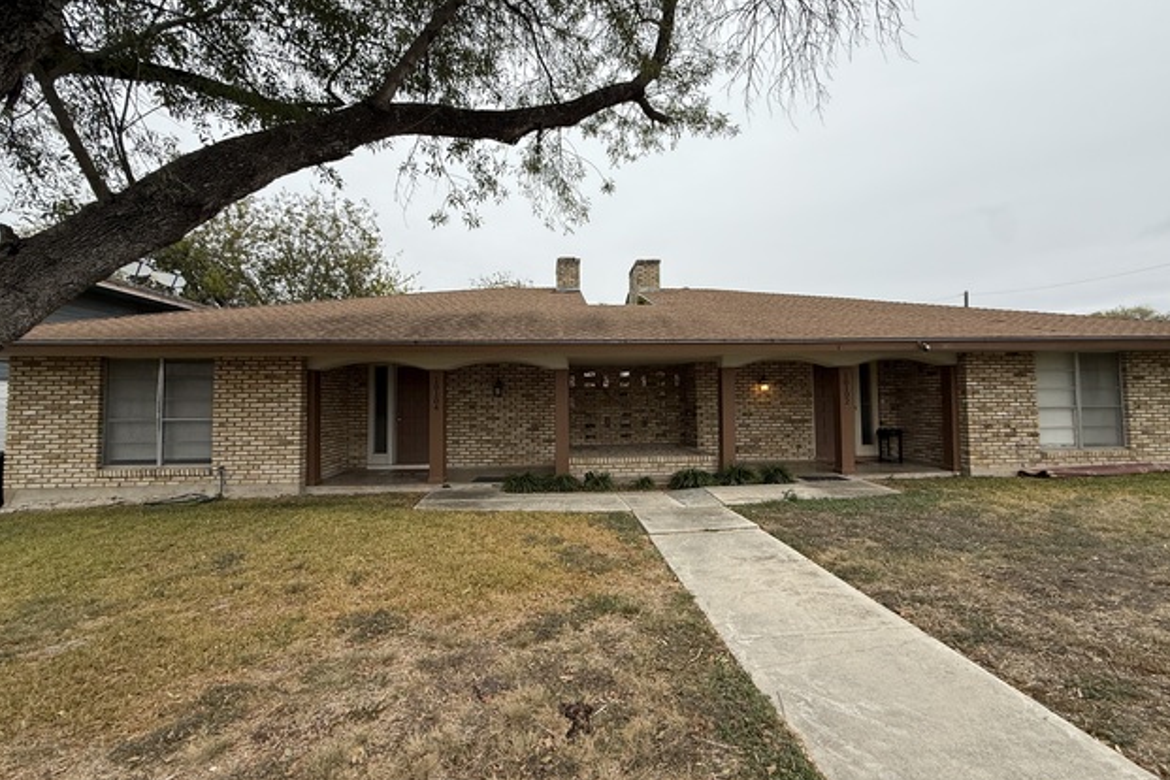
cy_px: 382
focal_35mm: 15
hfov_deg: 100.4
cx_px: 588
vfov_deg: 77.3
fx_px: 487
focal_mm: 2.22
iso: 50
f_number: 2.2
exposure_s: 1/383
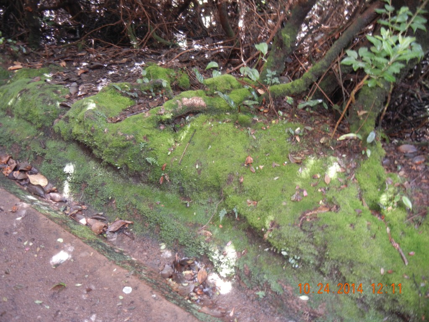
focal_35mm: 30
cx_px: 214
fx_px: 372
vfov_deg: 46.8
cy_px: 161
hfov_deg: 60.0
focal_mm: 5.4
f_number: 3.5
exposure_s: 1/4.8
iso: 215
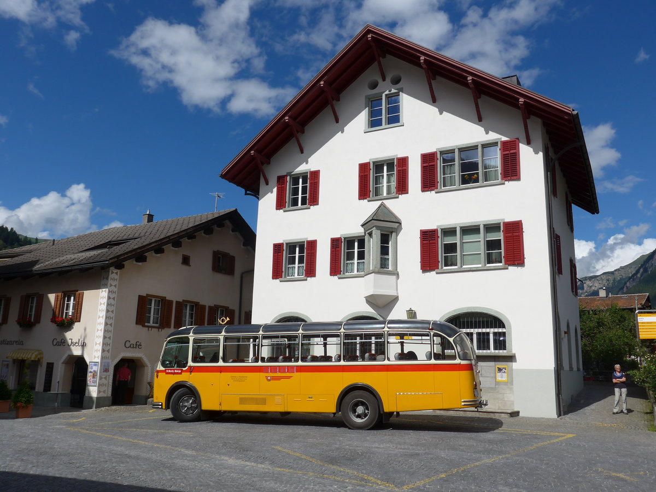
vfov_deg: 48.2
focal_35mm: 29
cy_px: 246
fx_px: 550
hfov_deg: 61.7
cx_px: 328
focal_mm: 6
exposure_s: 1/1600
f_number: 4
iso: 80
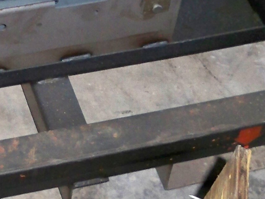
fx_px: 1164
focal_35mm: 152
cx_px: 54
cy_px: -147
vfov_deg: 9.3
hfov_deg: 12.9
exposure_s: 1/60
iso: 200
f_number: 3.1
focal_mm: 6.3
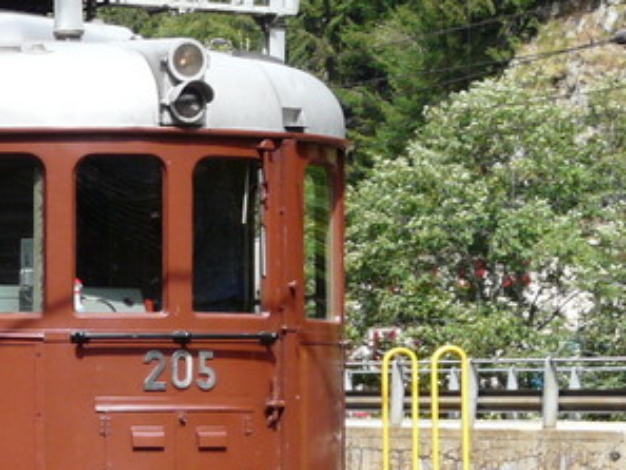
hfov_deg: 9.8
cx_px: -299
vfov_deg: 7.6
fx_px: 3528
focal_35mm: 195
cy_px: 373
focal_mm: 9.5
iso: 100
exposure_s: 1/200
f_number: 4.5
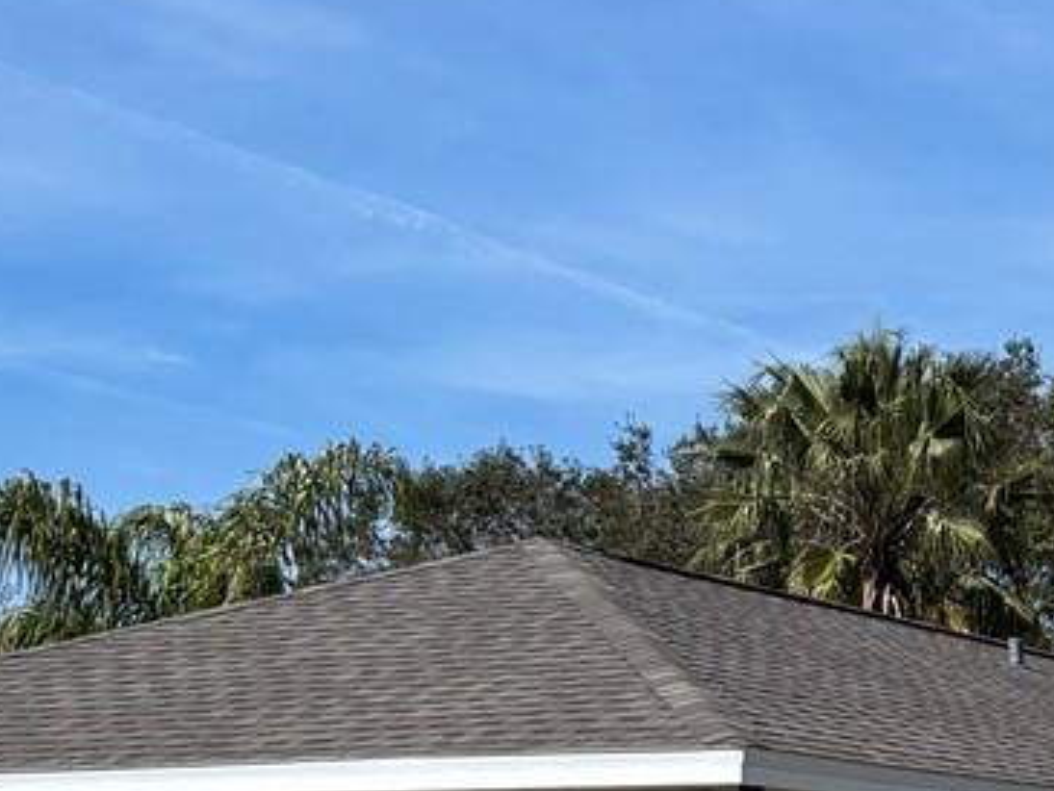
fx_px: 3472
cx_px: 1551
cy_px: 860
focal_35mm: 114
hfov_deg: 15.9
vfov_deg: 12.8
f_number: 1.6
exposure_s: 1/4255
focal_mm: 5.96
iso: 50
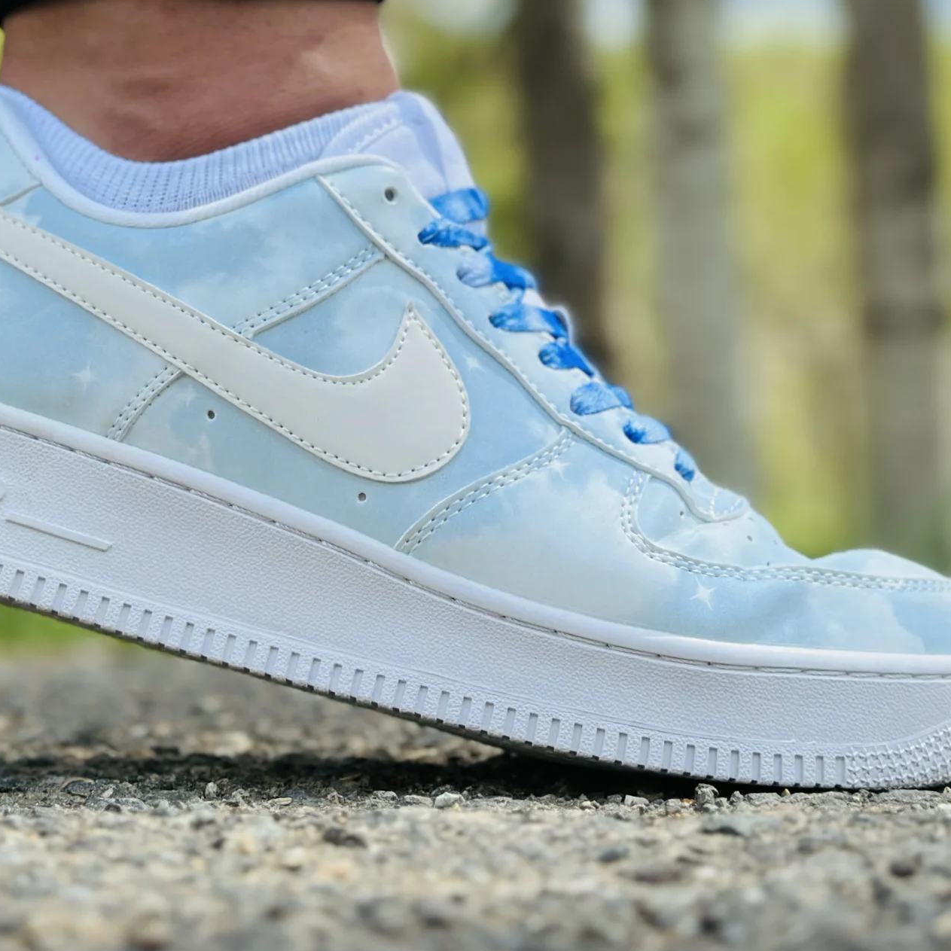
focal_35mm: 86
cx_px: 402
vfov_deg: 19.9
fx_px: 2673
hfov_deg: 20.2
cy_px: 145
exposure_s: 1/2597
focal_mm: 6.86
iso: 100
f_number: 1.78
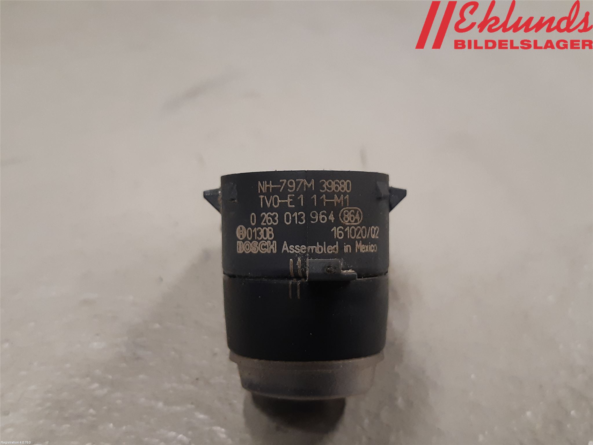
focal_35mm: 26
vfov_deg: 53.1
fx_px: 445
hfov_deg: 67.3
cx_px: 296
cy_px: 222
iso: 160
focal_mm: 3.93
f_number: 1.7
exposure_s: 1/50
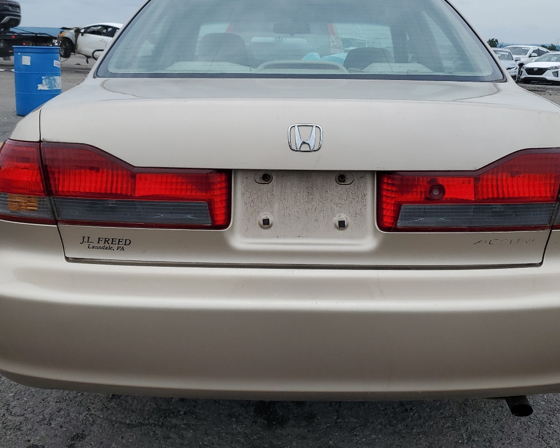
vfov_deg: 38.2
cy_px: 210
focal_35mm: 39
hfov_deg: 46.8
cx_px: 295
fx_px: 646
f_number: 1.5
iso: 50
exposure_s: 1/3333
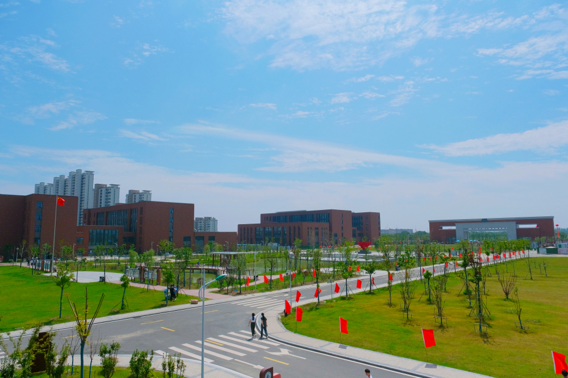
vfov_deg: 53.1
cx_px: 284
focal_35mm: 24
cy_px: 189
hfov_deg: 73.8
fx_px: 379
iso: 640
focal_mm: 16
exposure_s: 1/7500
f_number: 6.4
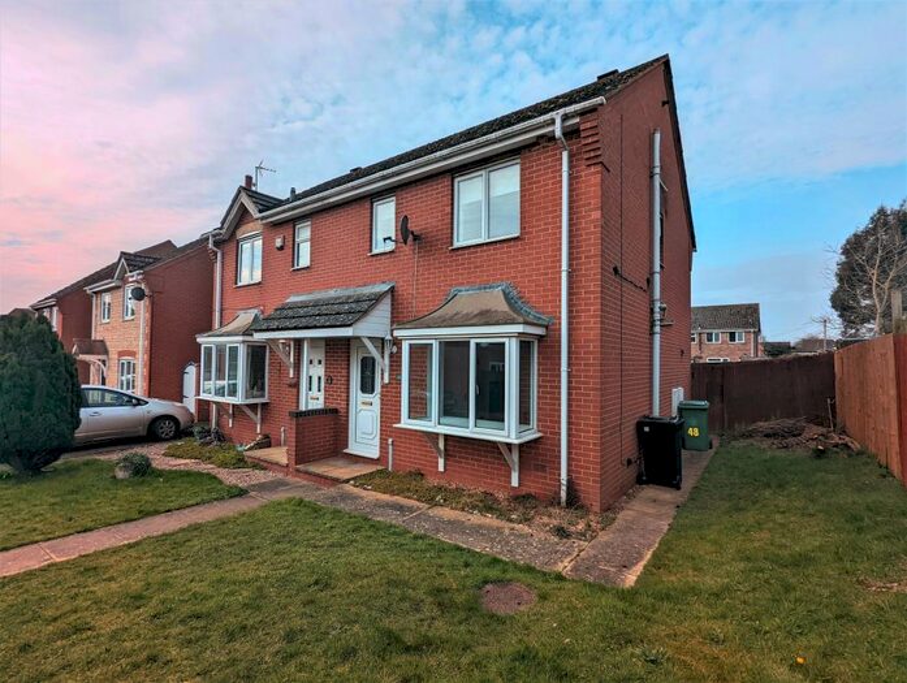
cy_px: 342
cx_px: 454
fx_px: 420
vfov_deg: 78.3
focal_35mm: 16
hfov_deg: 94.4
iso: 50
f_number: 2.2
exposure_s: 1/3096
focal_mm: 2.35
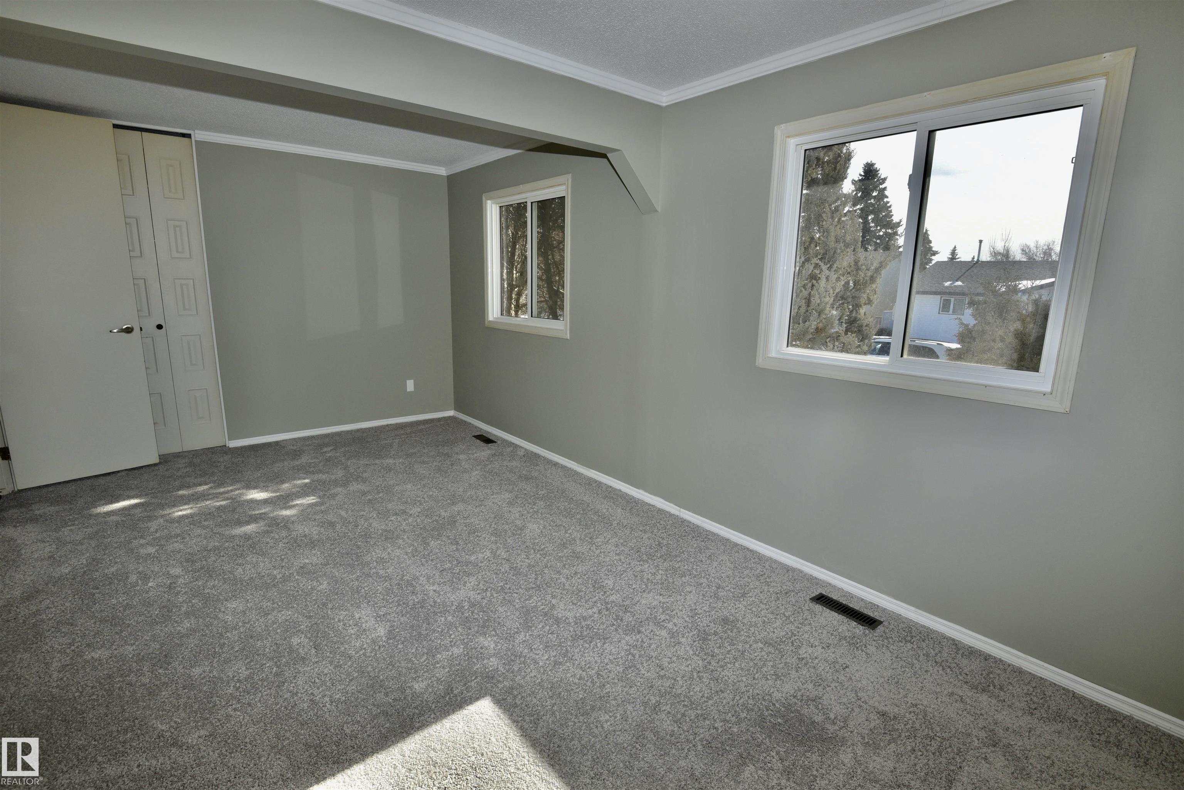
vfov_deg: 73.8
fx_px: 526
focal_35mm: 16
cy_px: 395
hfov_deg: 96.7
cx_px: 592
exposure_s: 1/200
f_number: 11
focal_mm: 16
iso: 400
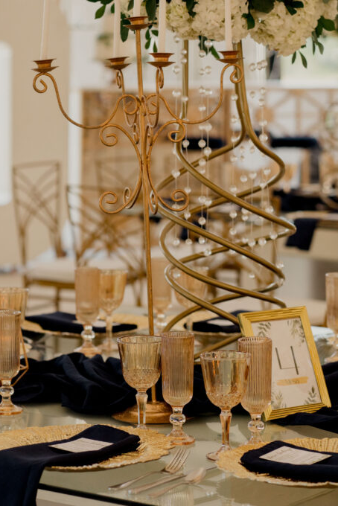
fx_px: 1801
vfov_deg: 15.9
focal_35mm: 128
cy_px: 143
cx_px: 120
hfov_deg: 10.7
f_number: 4
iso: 800
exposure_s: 1/1600
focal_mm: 85
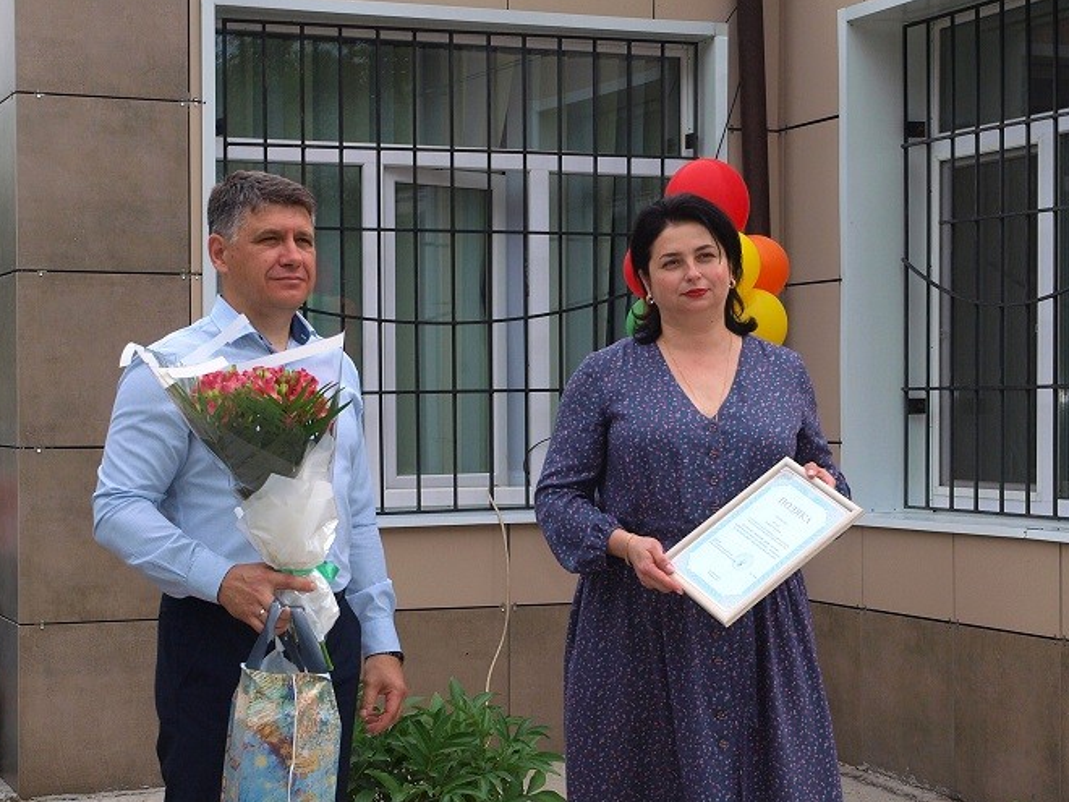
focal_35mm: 63
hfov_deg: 30.7
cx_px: 525
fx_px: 1946
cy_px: 423
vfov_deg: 23.3
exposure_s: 1/250
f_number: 5
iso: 160
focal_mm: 26
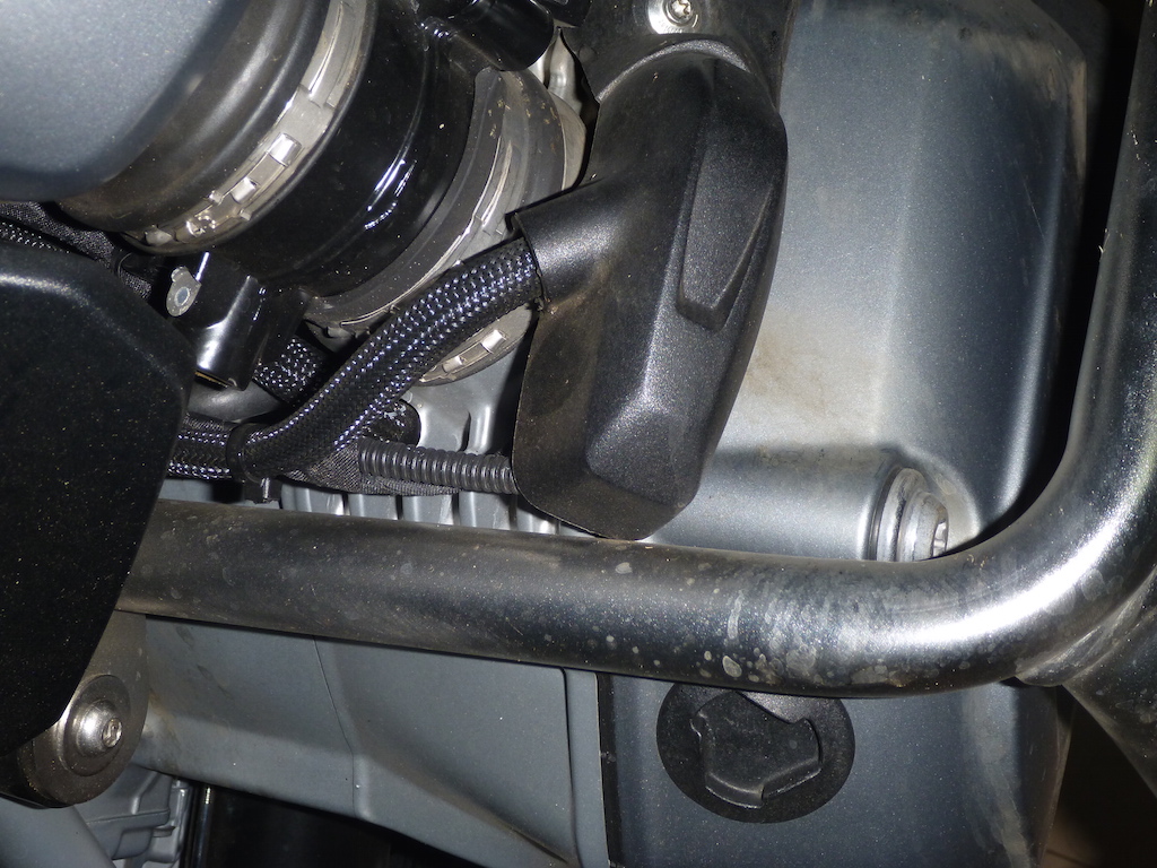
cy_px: 434
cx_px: 578
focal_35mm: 51
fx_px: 1705
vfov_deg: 28.6
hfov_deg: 37.5
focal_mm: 9.1
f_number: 4.7
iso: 100
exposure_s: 1/60
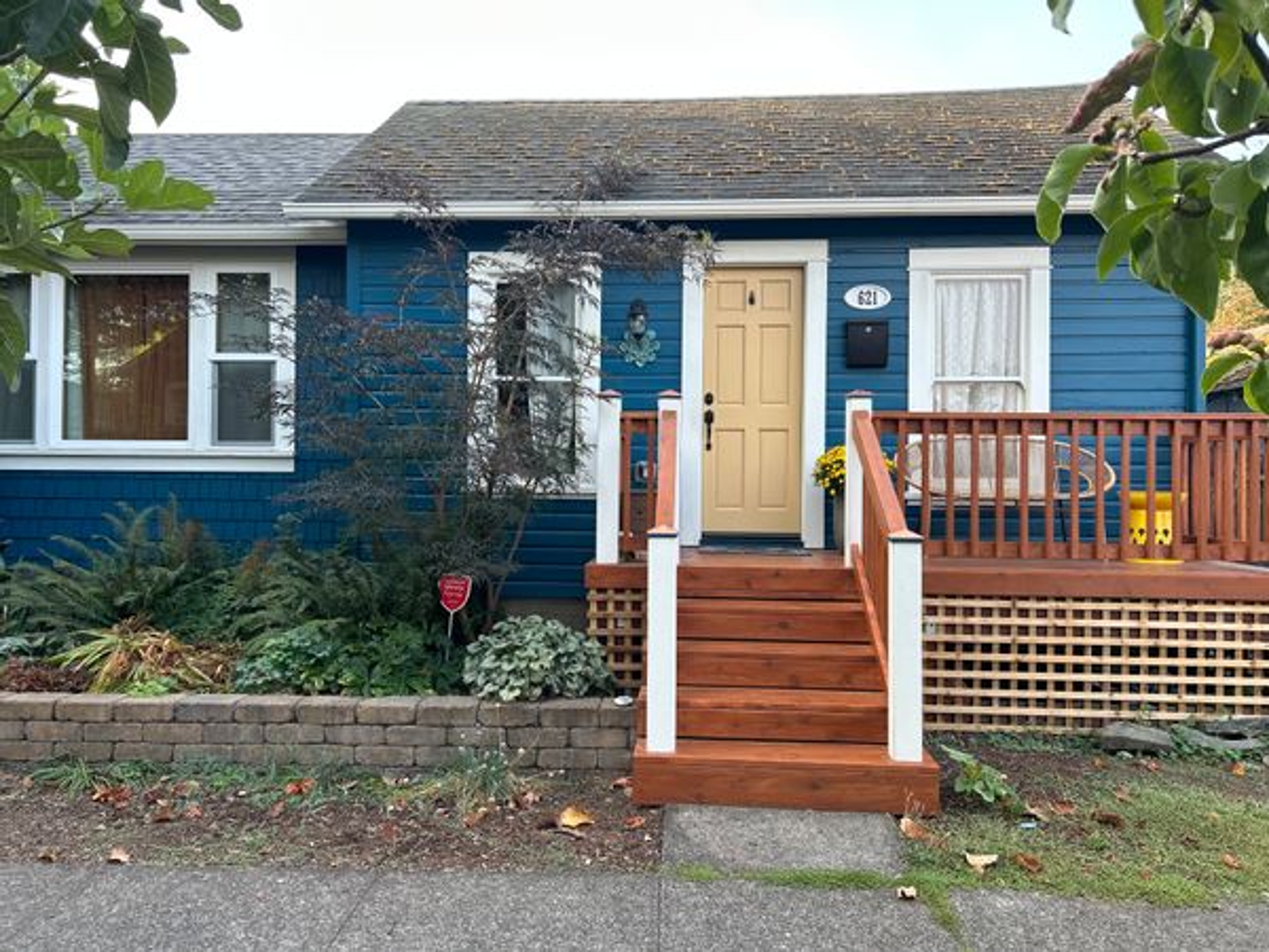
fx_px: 953
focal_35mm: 26
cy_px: 476
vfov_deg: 53.1
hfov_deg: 67.3
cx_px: 634
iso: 40
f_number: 1.5
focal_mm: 5.7
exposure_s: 1/202
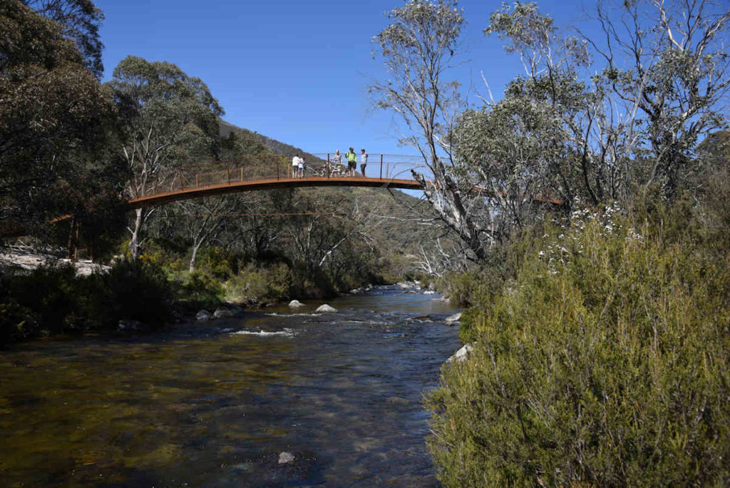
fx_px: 568
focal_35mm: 28
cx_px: 365
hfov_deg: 65.4
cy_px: 244
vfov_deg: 46.5
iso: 200
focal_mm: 28
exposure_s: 1/500
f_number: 7.1
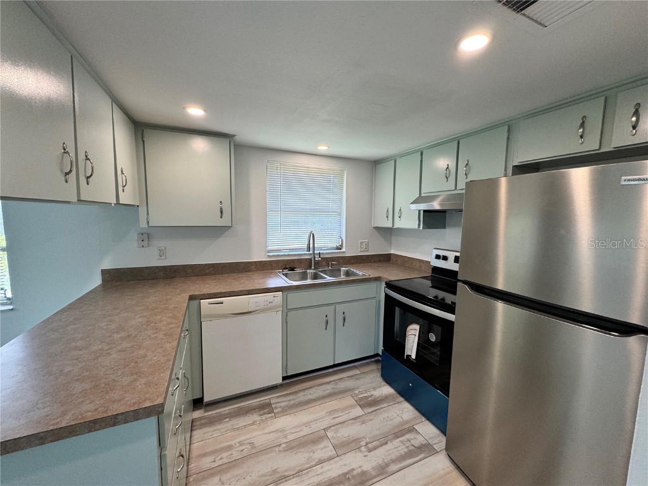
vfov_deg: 85.7
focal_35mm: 14
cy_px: 243
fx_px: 262
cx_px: 324
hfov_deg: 102.1
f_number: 2.2
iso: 100
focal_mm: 2.22
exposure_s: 1/120
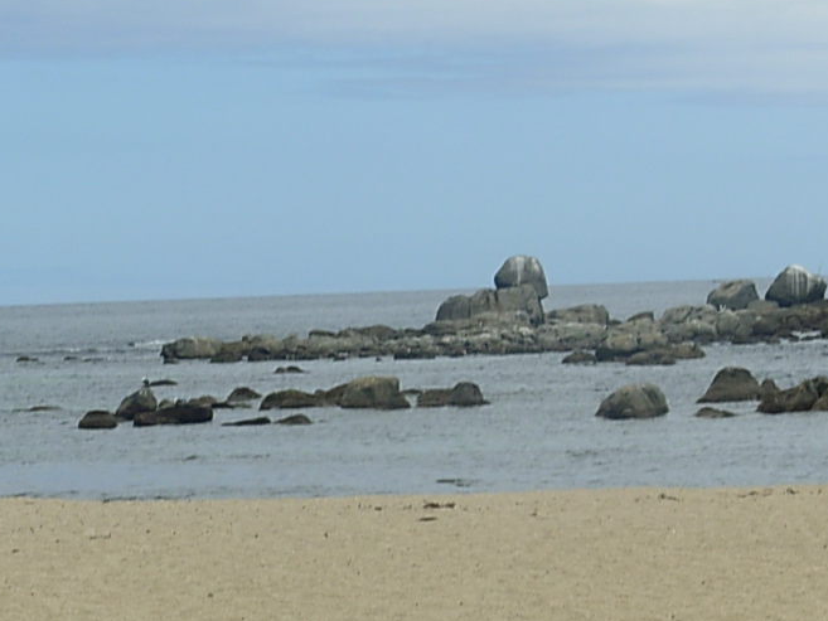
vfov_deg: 9.2
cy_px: 374
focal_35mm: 162
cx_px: 444
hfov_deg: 12.2
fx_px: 3876
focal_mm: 17.2
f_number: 6.8
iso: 50
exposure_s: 1/430
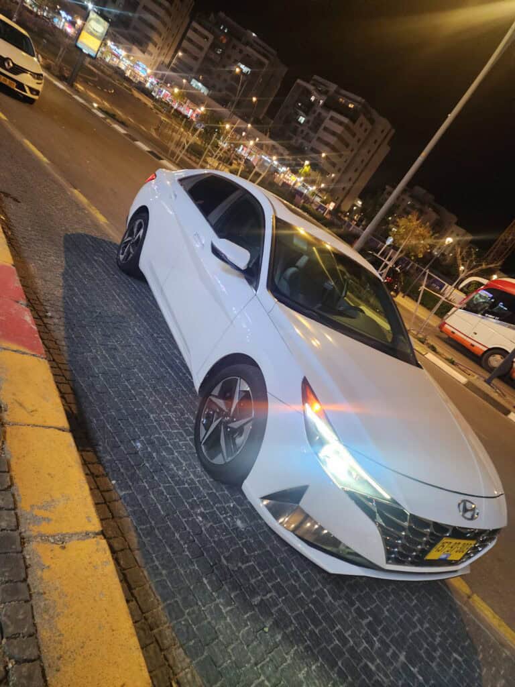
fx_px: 456
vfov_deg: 73.9
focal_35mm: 23
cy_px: 344
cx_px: 258
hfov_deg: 58.9
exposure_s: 1/42
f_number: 1.8
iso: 500
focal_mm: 6.4
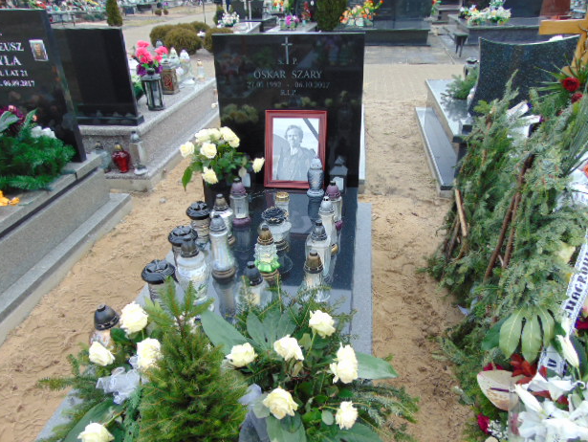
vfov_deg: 53.1
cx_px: 294
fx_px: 442
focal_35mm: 26
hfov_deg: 67.3
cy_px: 228
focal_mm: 4.5
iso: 80
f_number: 3
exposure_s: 1/60
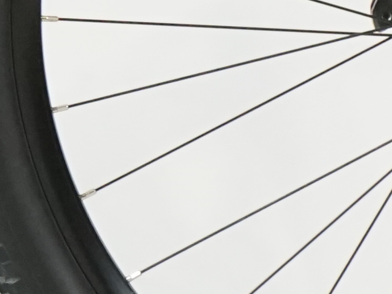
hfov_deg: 4.3
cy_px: -418
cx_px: -441
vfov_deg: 3.2
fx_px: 5128
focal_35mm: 453
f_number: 5.6
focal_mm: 57
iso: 2000
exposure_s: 1/200
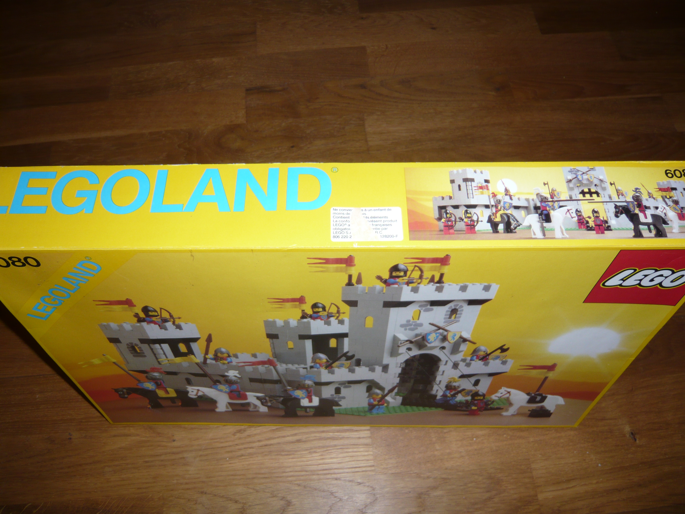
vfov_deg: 49.7
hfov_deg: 63.4
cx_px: 342
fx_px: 554
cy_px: 257
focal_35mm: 28
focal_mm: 4.6
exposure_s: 1/30
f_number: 2.8
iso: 100
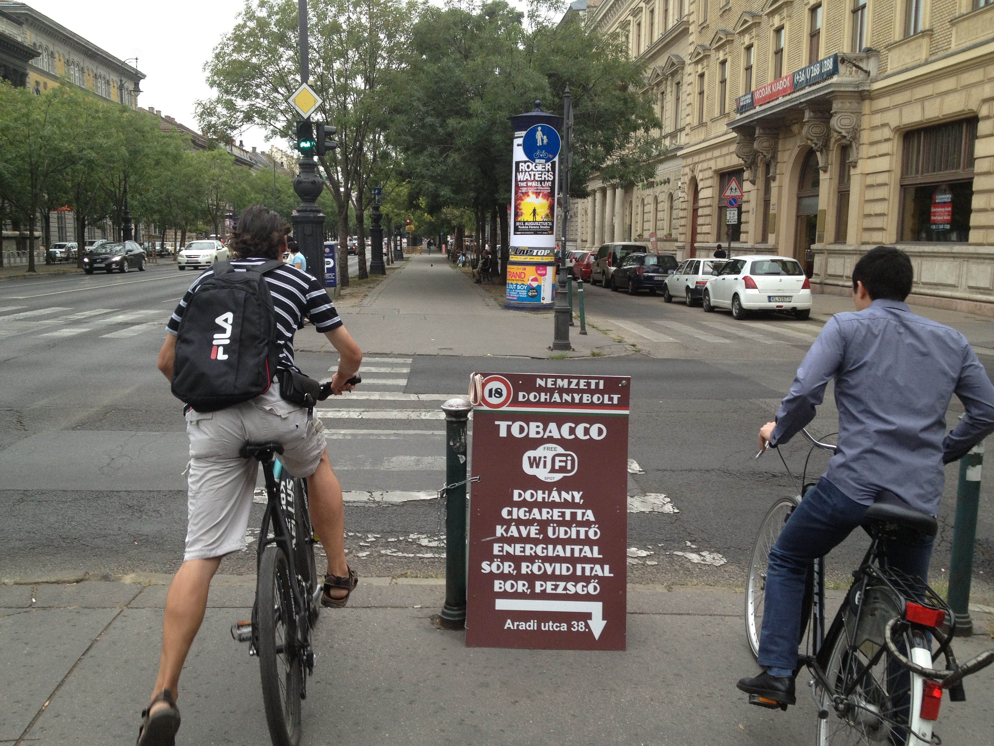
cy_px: 373
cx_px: 497
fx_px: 1005
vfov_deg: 40.7
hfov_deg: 52.6
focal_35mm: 35
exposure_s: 1/120
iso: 64
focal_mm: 4.28
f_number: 2.4
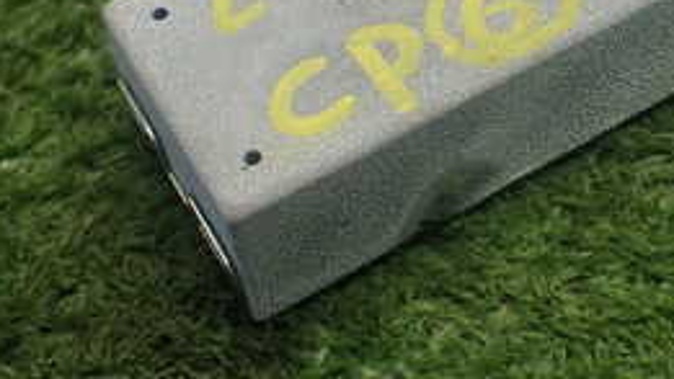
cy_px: -10
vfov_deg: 15.8
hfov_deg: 27.9
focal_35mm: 75
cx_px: 475
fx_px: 1341
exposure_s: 1/125
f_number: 2.3
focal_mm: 5.4
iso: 320
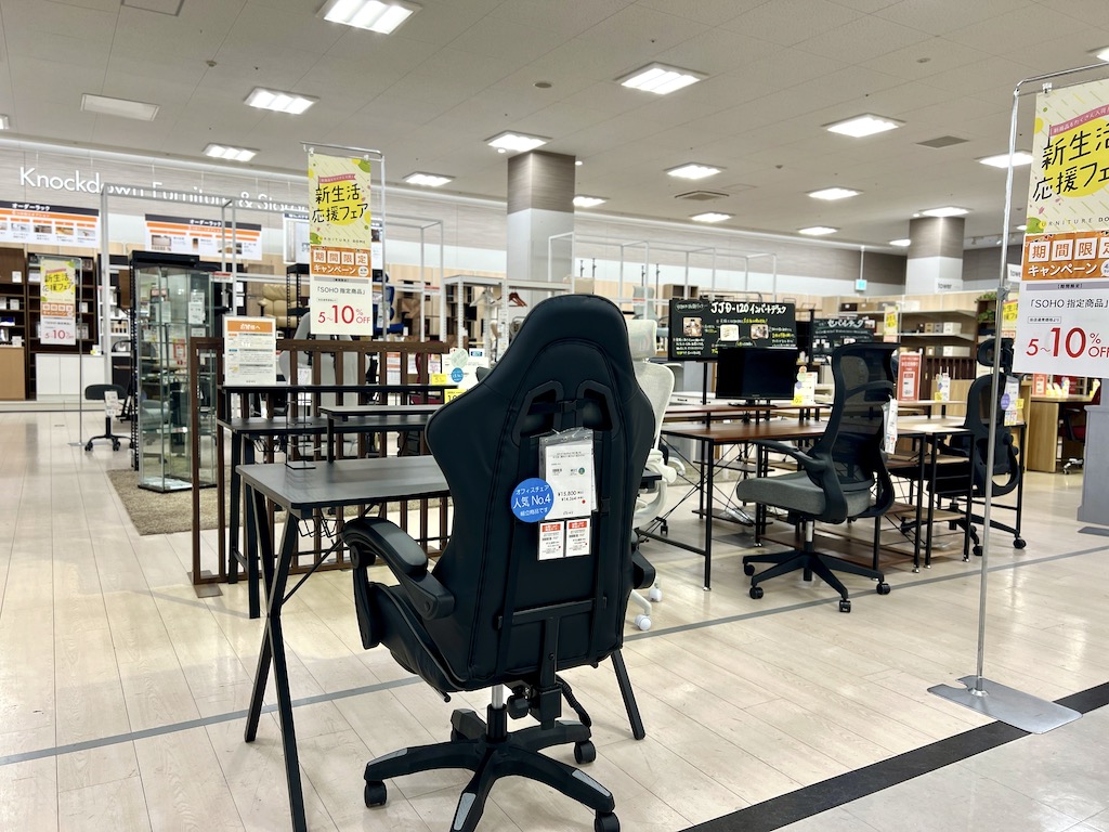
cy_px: 416
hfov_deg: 67.3
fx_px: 833
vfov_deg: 53.1
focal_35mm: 26
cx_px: 554
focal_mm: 5.7
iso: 80
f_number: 1.5
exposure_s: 1/120
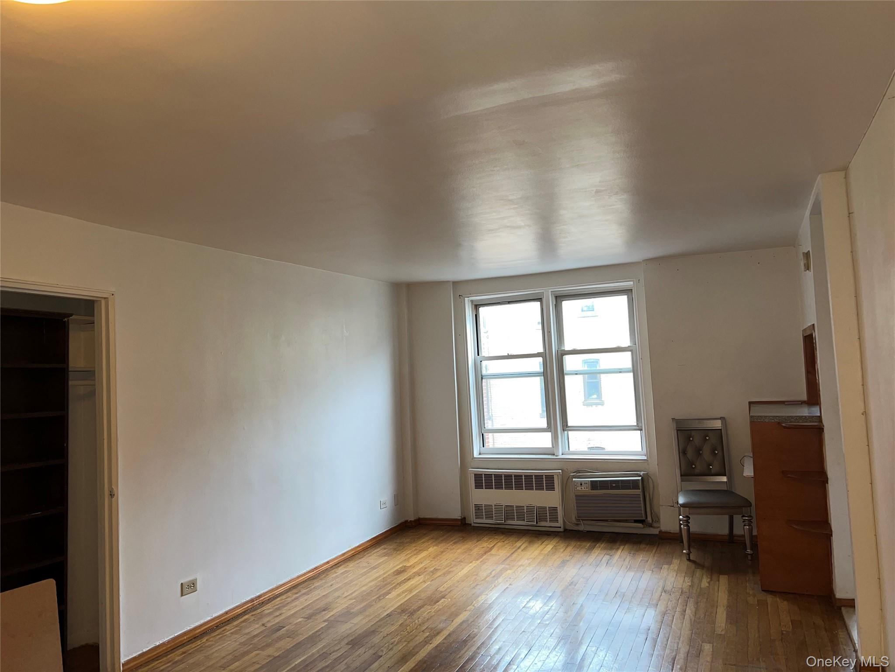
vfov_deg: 53.1
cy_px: 336
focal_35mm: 26
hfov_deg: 67.3
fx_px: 672
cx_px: 448
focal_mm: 5.7
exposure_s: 1/30
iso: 32
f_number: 1.5
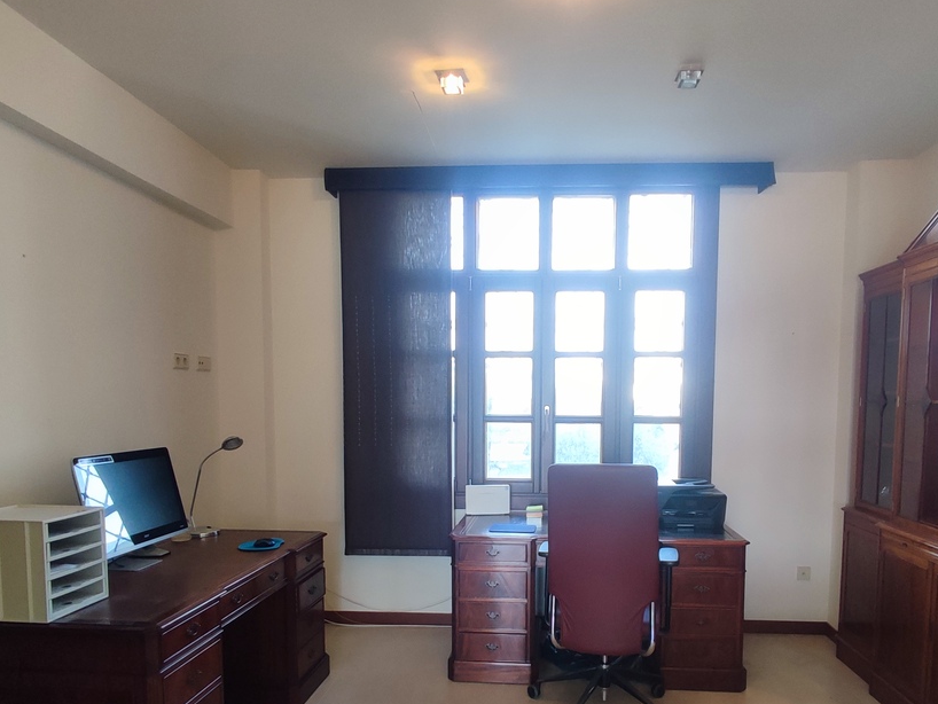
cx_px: 492
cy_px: 464
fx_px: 678
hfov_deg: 69.3
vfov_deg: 53.9
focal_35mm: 25
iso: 180
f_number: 2.2
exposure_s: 1/120
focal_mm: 1.65
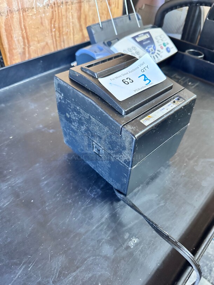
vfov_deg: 71.6
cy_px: 142
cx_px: 107
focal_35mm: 24
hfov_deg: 56.8
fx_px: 198
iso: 1000
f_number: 1.78
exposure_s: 1/55
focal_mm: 6.86
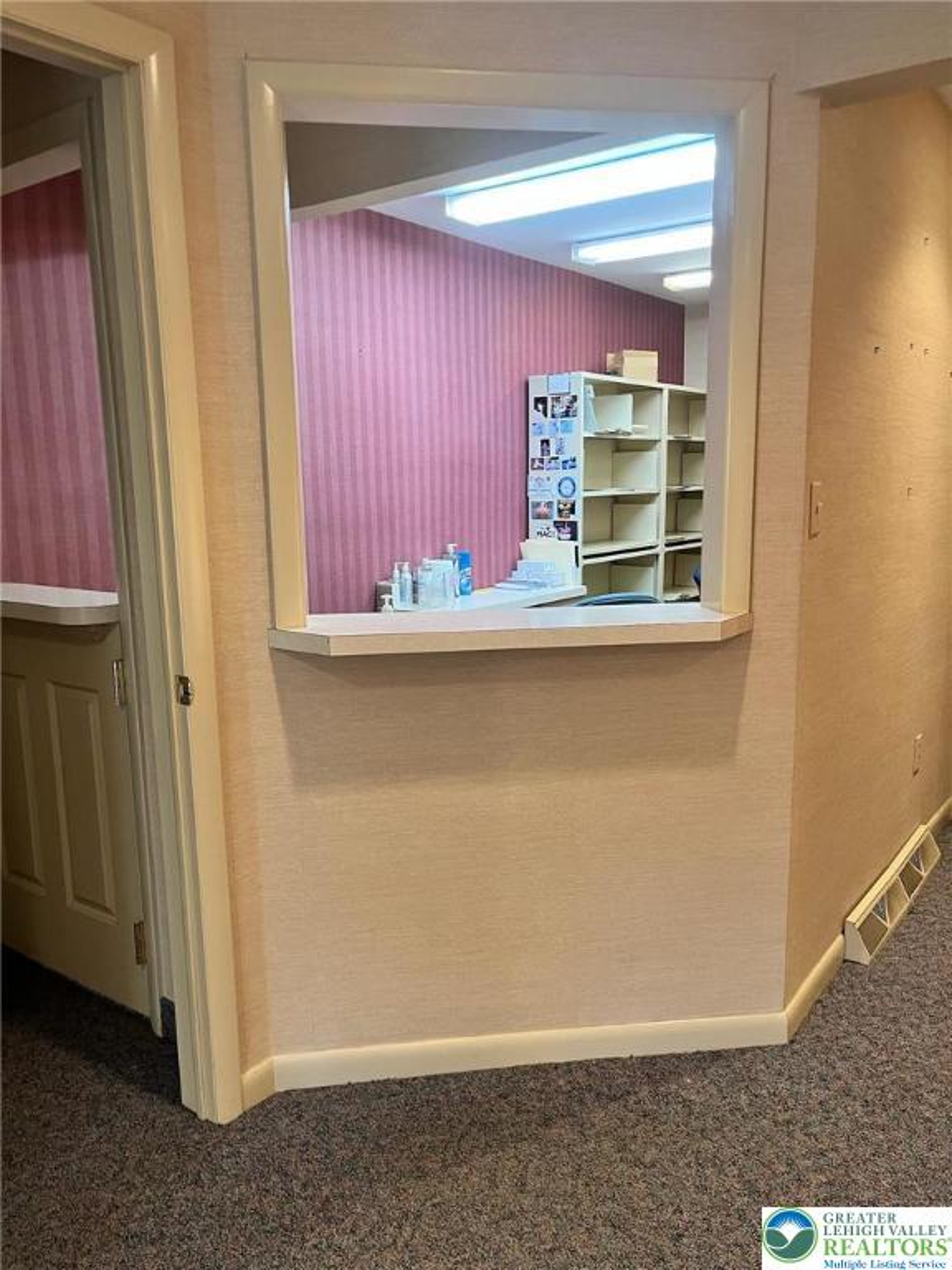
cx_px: 476
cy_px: 635
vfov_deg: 67.3
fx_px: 953
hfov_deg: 53.1
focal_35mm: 26
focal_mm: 5.1
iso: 250
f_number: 1.6
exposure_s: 1/60
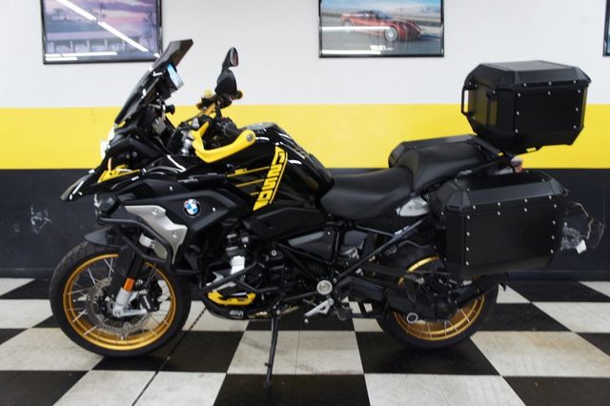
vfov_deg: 43.6
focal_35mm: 30
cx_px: 305
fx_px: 508
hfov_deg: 62.0
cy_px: 203
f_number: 4
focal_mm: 20
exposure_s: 1/30
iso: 400
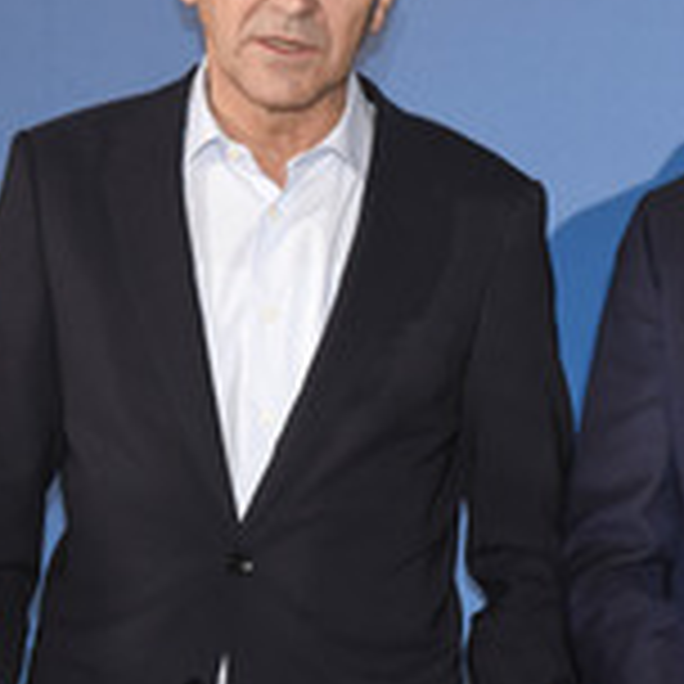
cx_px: 799
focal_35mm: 196
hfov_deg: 8.8
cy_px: 387
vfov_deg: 8.9
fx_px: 4382
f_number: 6.3
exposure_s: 1/80
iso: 2500
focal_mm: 78
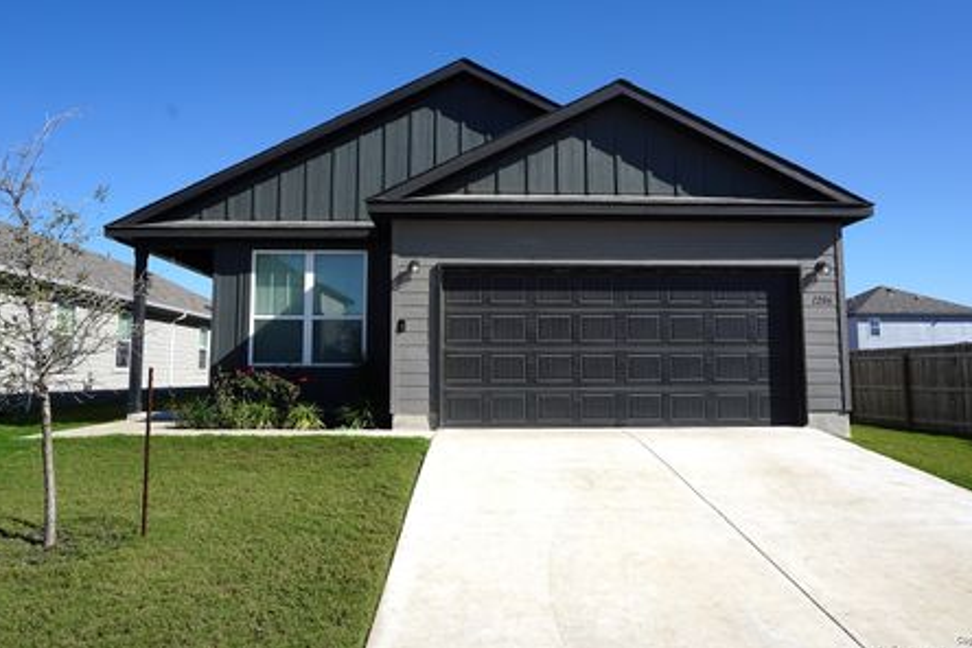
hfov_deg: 67.4
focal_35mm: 27
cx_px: 486
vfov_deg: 47.9
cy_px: 292
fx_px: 729
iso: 100
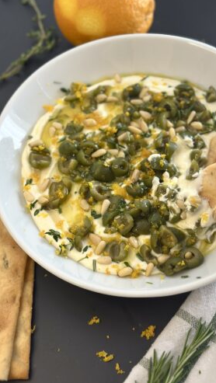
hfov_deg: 22.6
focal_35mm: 53
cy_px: 190
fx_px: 539
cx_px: 132
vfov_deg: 39.1
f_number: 1.78
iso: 100
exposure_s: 1/126
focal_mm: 6.86
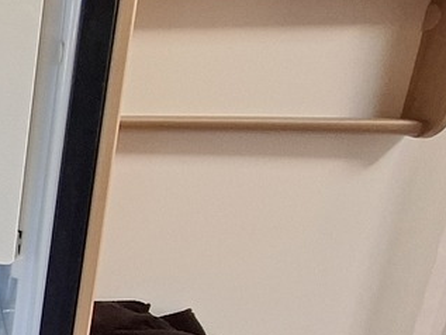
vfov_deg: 24.2
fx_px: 760
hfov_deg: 22.2
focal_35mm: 59
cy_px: 293
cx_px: -328
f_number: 2.2
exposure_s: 1/25
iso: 250
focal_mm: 1.74
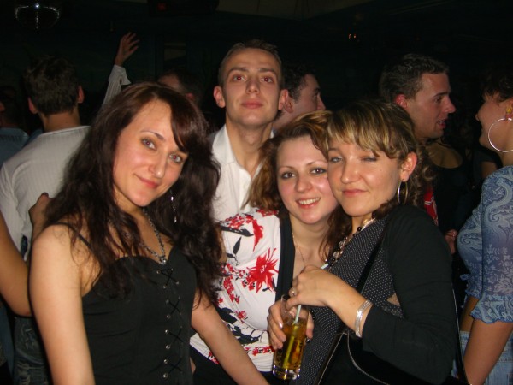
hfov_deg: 49.0
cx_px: 256
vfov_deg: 37.7
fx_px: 563
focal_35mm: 38
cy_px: 192
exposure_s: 1/60
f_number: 2.8
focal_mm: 7.9
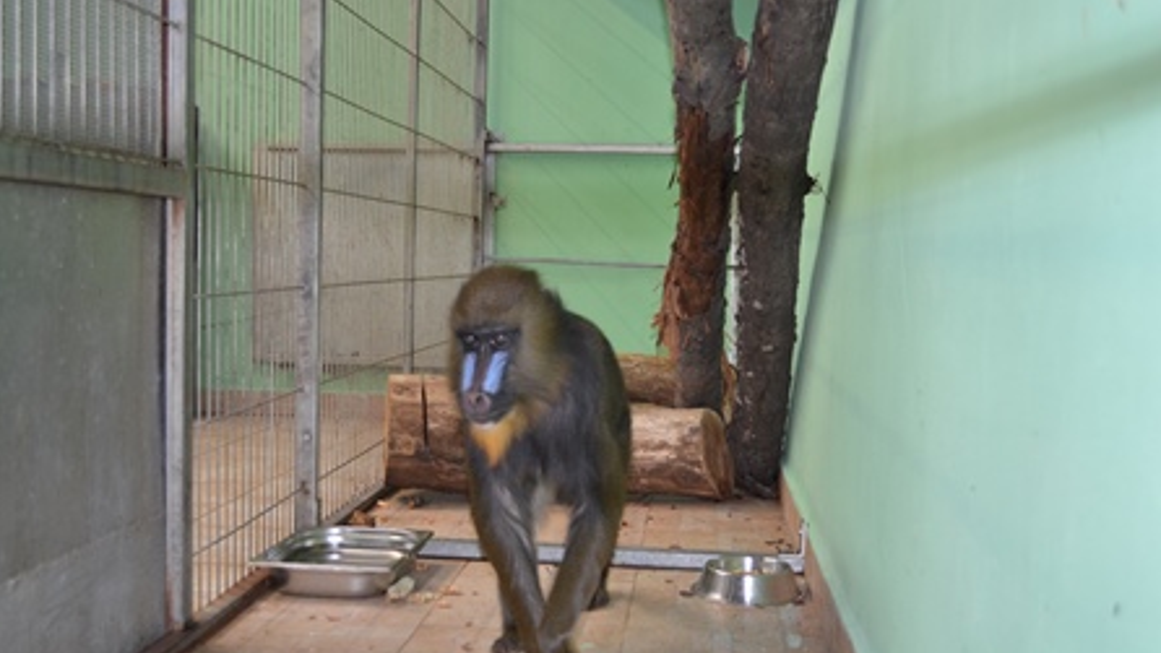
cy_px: 342
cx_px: 580
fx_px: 1262
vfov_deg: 29.0
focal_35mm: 41
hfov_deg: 49.4
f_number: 4.2
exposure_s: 1/60
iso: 800
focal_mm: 26
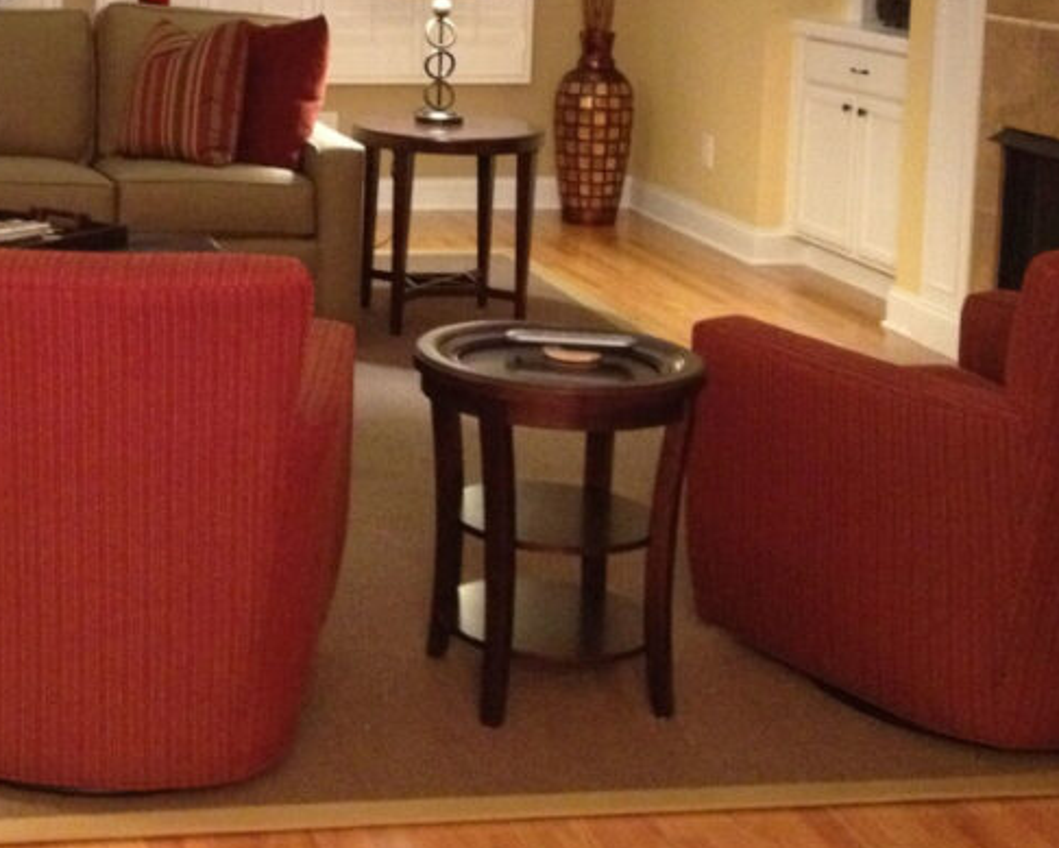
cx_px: 161
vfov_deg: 20.8
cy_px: 94
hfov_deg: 25.8
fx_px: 2257
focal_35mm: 72
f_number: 2.4
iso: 500
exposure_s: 1/15
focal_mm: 4.28
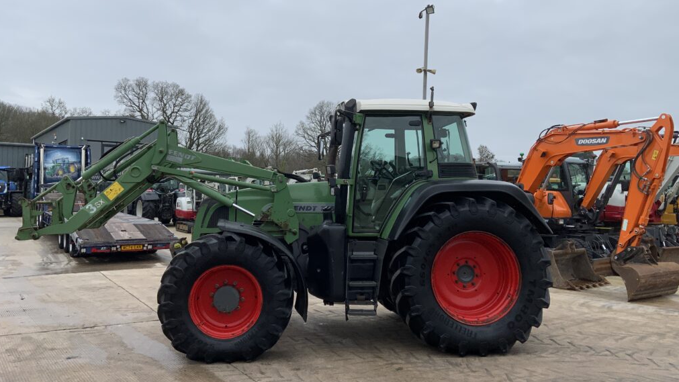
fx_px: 576
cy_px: 160
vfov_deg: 36.6
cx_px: 336
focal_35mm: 32
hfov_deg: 61.0
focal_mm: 3
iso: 16
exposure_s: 1/519
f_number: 1.8
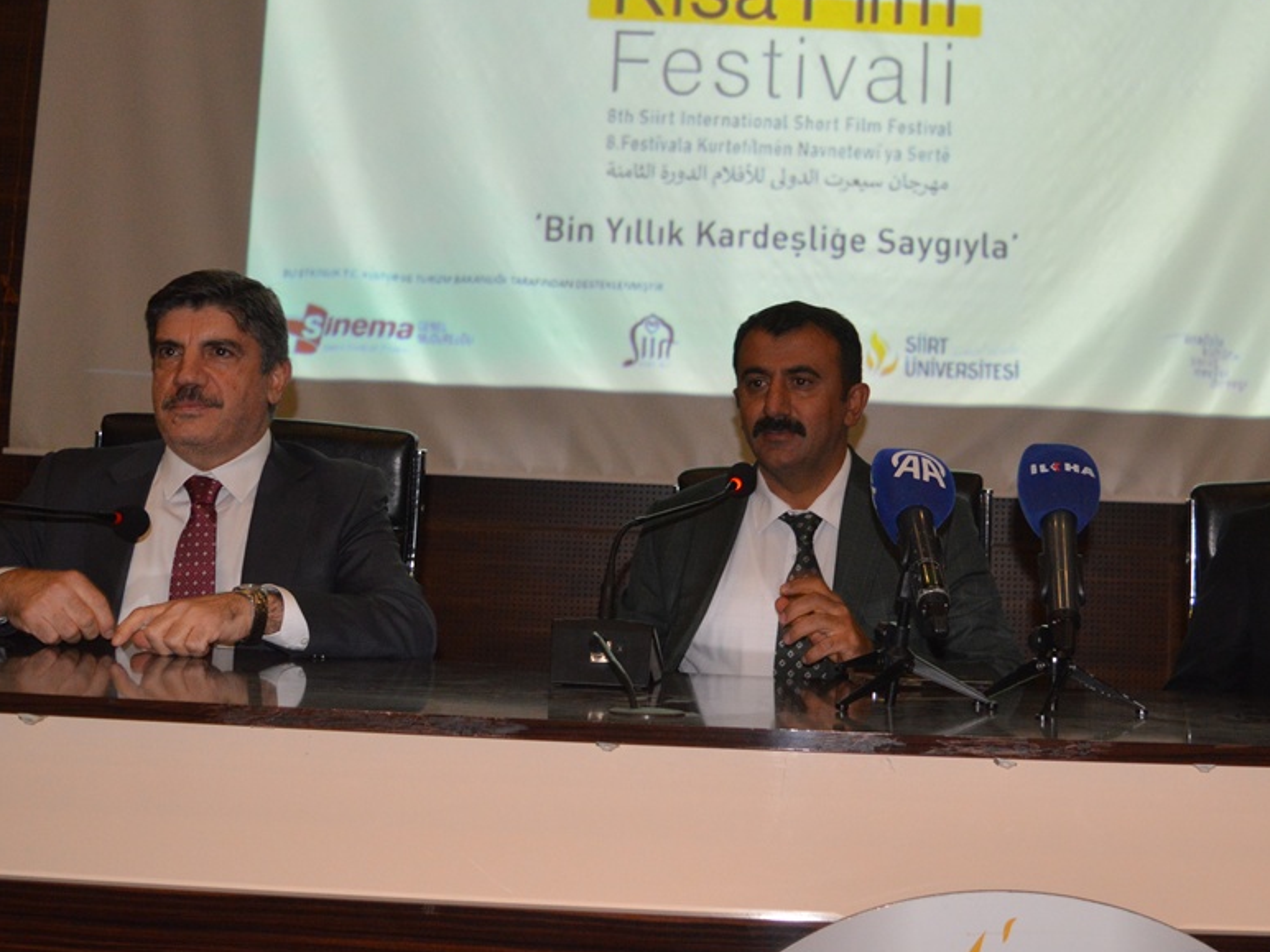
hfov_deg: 37.4
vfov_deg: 28.3
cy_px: 280
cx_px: 753
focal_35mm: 51
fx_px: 1871
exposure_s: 1/60
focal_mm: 20
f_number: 3.8
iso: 640
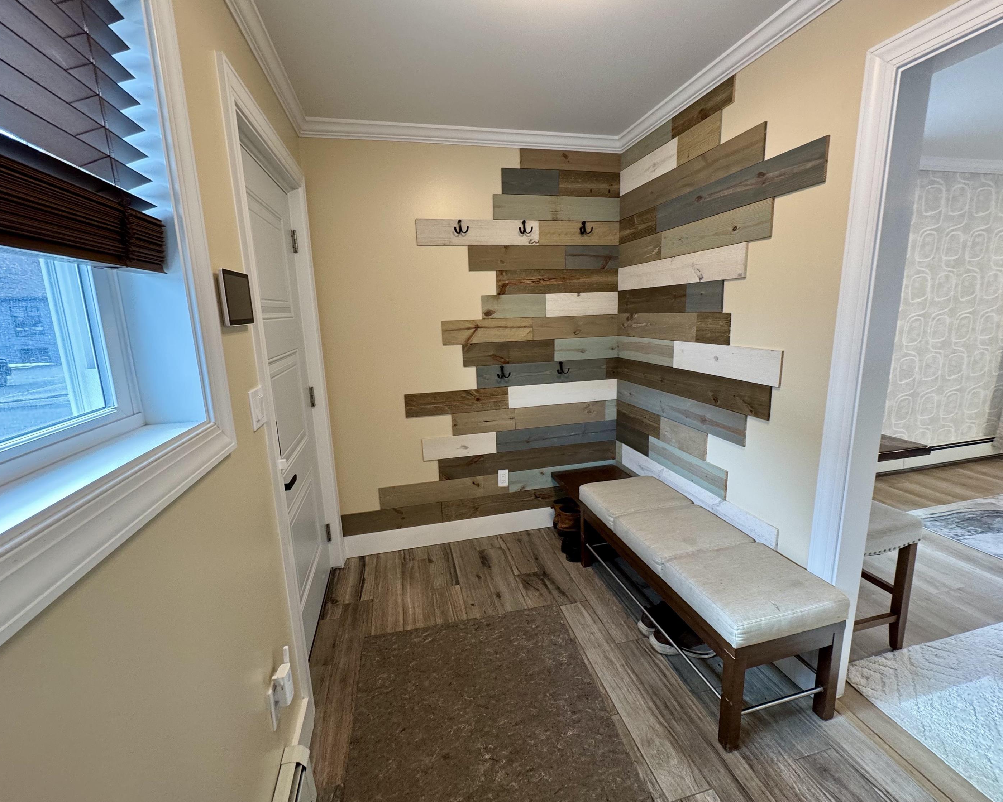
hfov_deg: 96.8
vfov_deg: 84.0
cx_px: 500
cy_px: 394
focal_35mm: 15
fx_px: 445
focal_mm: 2.22
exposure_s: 1/60
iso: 160
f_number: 2.2
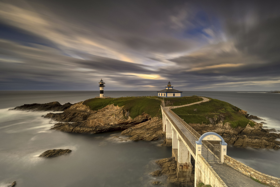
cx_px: 140
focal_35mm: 16
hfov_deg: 96.8
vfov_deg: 73.7
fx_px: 124
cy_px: 94
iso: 125
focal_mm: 16
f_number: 8
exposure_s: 90
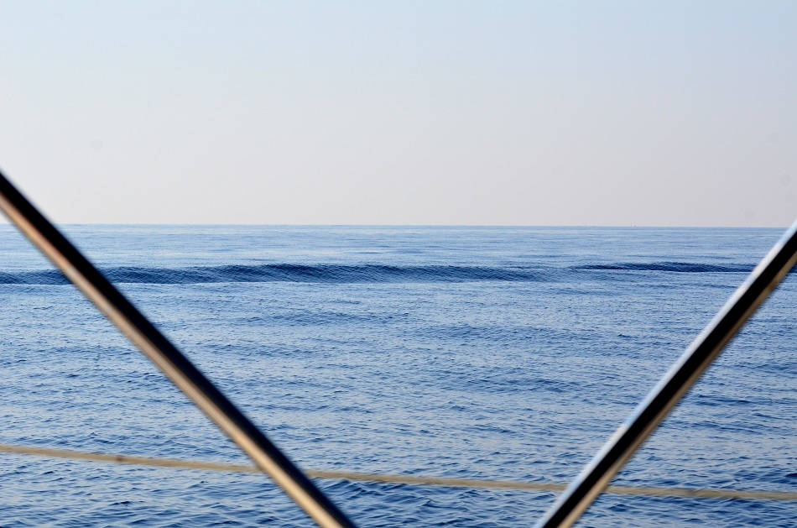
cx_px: 398
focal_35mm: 105
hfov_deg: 19.5
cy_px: 264
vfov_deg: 13.0
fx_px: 2320
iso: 640
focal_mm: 70
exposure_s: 1/2000
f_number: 9
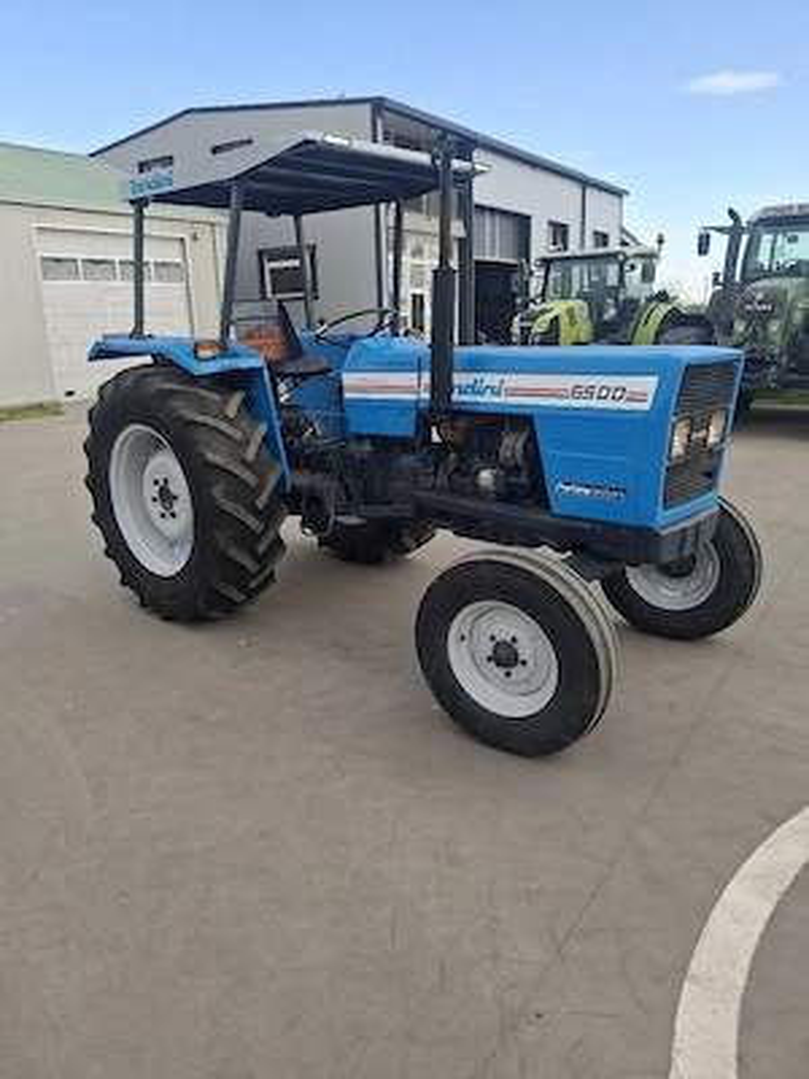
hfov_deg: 54.9
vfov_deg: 69.4
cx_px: 404
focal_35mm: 25
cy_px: 540
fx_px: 779
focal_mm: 4.69
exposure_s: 1/833
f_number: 1.8
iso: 32
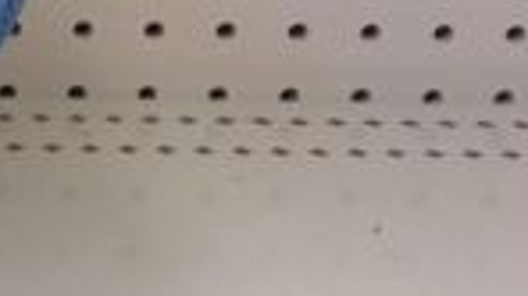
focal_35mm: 165
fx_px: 2308
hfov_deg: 12.3
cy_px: 57
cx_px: -293
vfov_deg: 7.3
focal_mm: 4.28
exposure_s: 1/20
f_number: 2.4
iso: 50
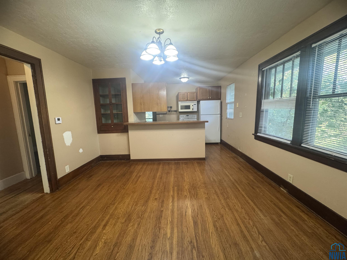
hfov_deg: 102.1
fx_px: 140
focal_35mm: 14
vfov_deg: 85.7
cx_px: 174
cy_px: 130
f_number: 2.2
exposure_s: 1/60
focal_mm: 2.22
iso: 320
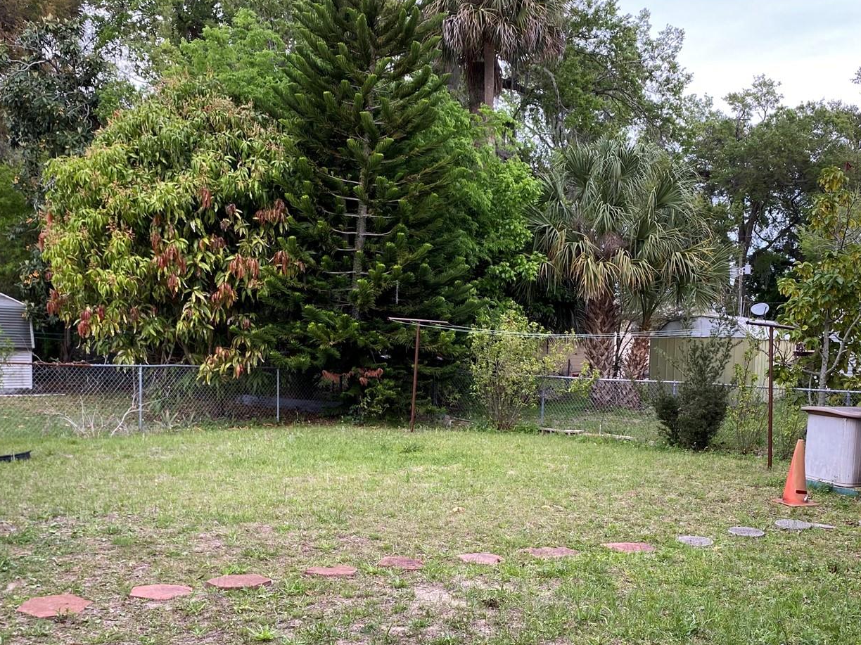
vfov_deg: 41.4
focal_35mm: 34
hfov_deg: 54.0
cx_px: 409
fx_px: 845
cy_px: 415
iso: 64
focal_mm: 4.25
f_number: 1.8
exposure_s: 1/121
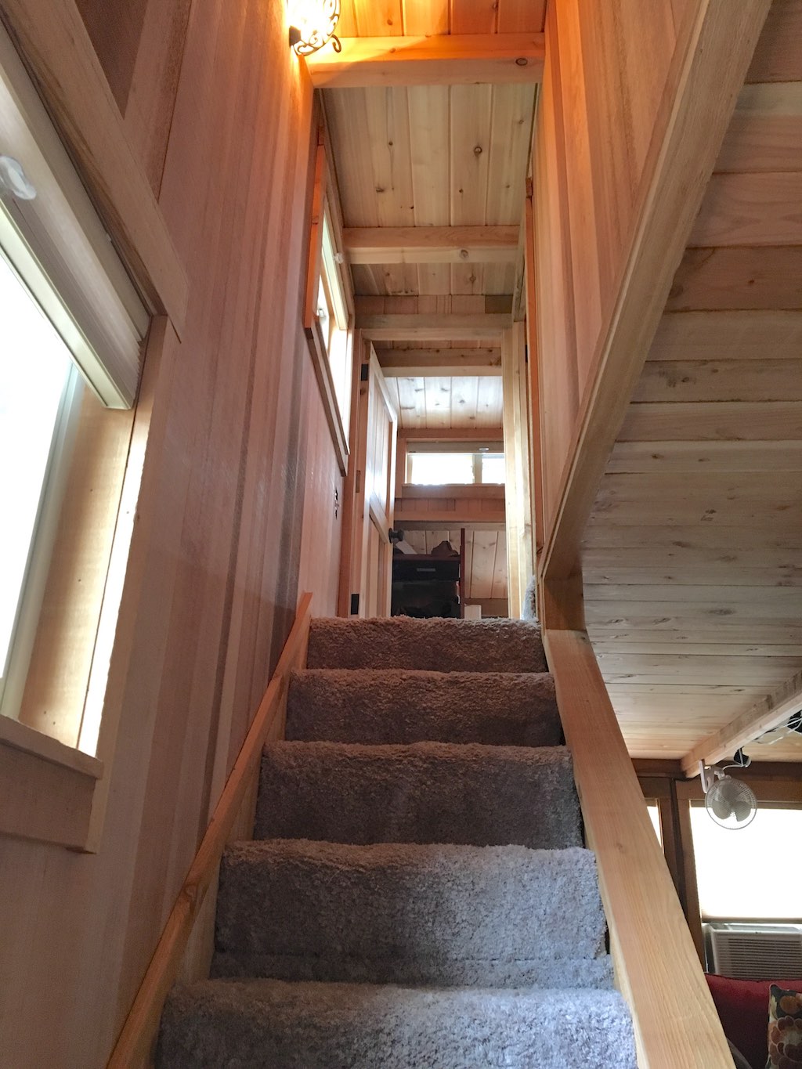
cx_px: 401
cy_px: 534
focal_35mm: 29
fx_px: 896
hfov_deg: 48.2
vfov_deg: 61.7
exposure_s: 1/24
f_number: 2.2
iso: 200
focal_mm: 4.15
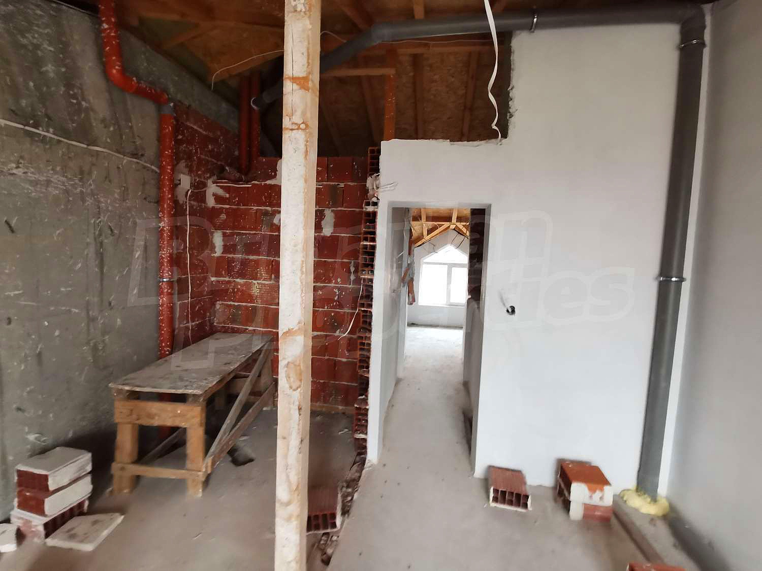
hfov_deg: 91.0
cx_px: 381
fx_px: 374
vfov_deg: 74.7
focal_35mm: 17
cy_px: 286
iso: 500
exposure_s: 1/20
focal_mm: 2.23
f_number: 2.2
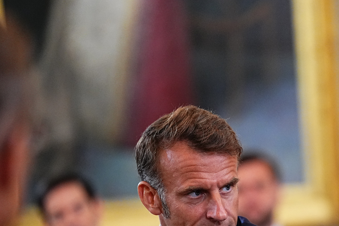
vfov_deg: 4.3
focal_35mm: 323
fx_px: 3041
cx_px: 292
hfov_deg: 6.4
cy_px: 222
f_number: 2
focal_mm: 150
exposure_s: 1/250
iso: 3200
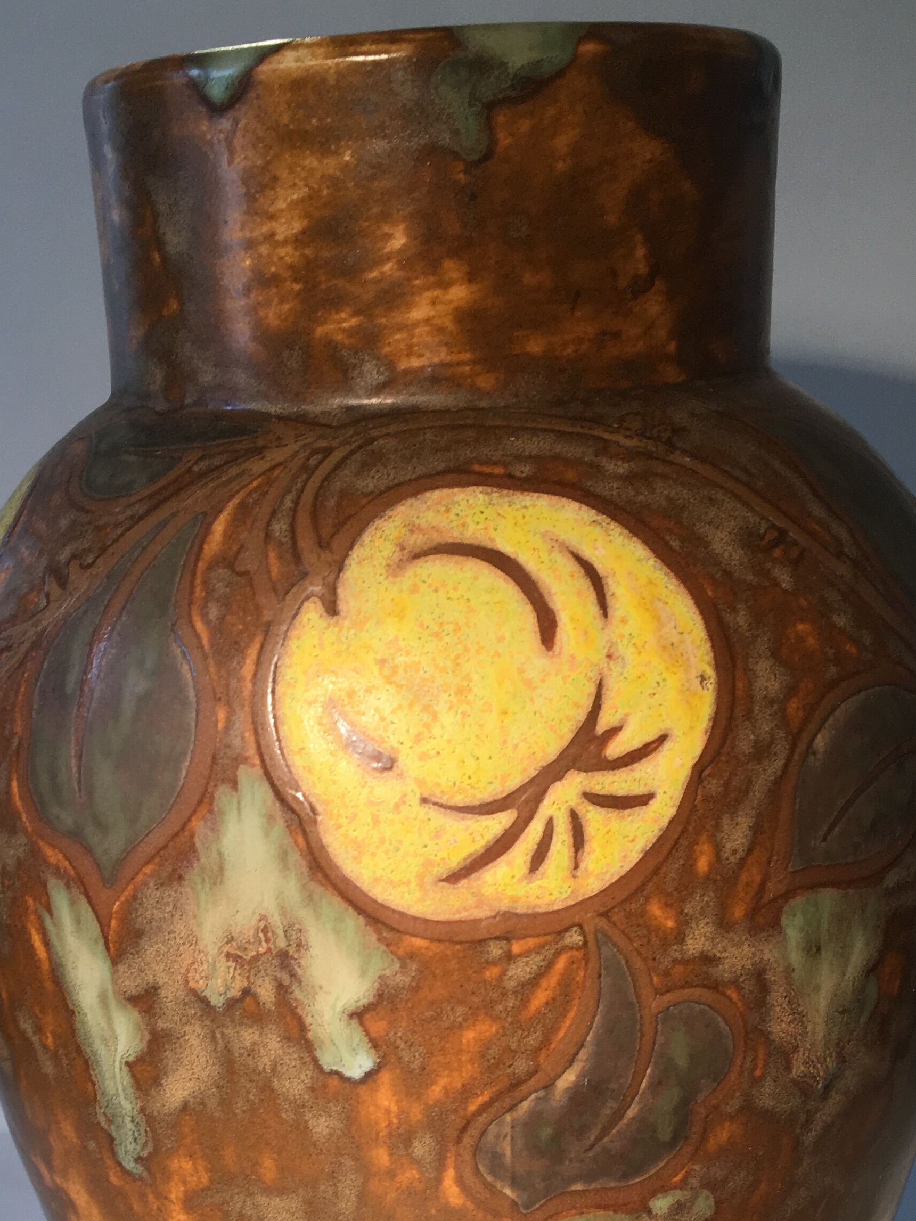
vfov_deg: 36.3
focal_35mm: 51
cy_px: 970
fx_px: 1799
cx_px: 397
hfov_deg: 28.5
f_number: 2.2
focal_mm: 4.15
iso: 40
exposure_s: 1/100
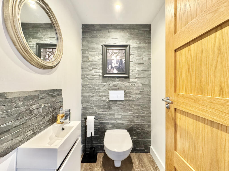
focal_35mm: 14
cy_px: 86
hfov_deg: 102.1
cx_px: 114
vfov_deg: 85.7
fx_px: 93
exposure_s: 1/50
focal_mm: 2.22
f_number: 2.2
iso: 400
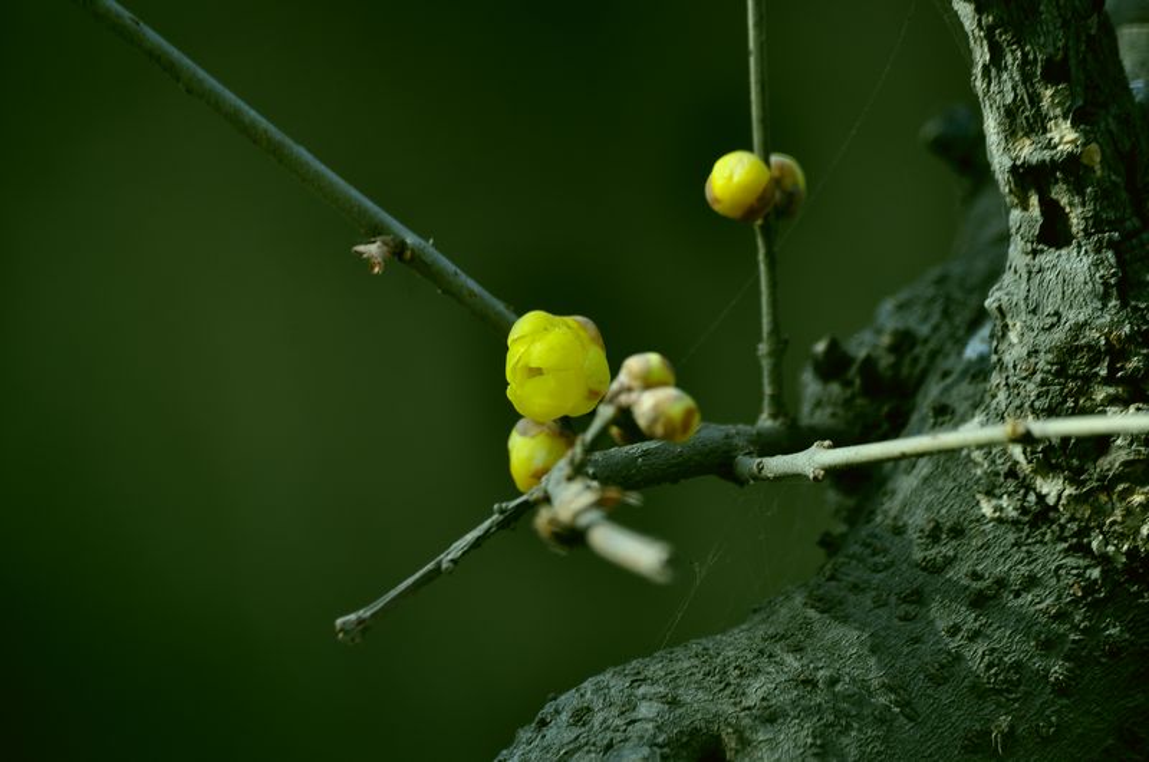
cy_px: 381
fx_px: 14342
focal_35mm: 450
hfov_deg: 4.6
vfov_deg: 3.0
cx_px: 574
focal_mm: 300
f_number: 5.6
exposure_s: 1/125
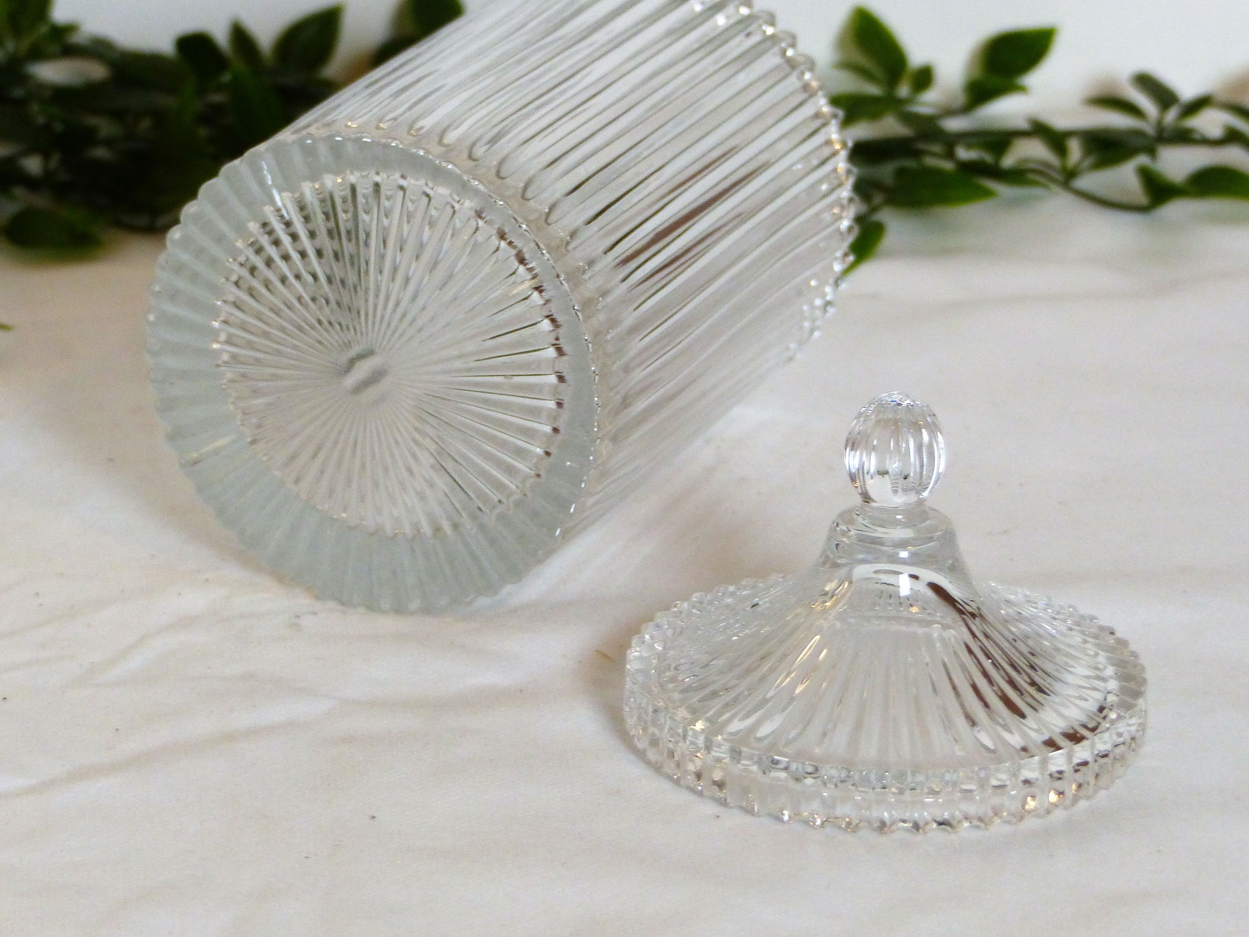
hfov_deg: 11.6
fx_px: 6134
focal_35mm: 170
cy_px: 468
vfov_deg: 8.7
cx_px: 624
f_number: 2.8
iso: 320
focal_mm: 27.8
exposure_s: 1/80
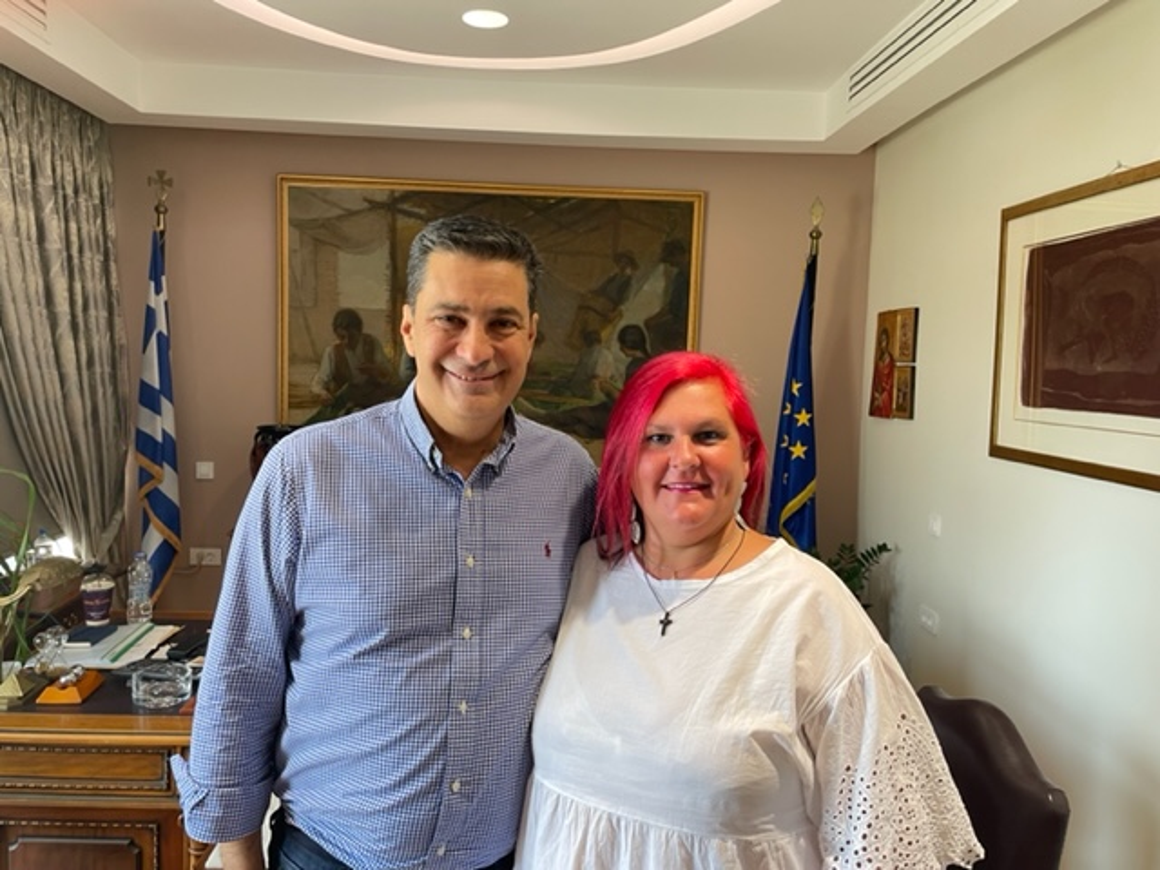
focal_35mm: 26
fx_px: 871
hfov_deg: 67.3
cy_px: 435
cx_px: 580
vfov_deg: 53.1
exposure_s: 1/50
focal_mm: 4.2
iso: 80
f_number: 1.6
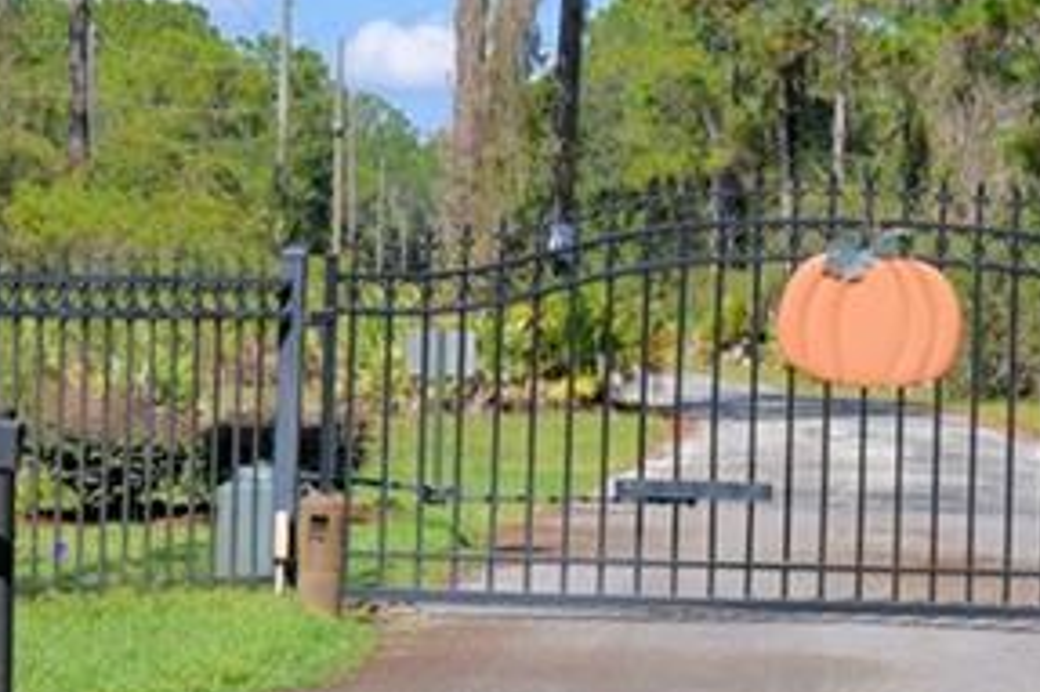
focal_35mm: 156
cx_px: 591
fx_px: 4504
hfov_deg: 13.2
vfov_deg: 8.8
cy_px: 185
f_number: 5.6
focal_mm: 19
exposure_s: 1/640
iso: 100
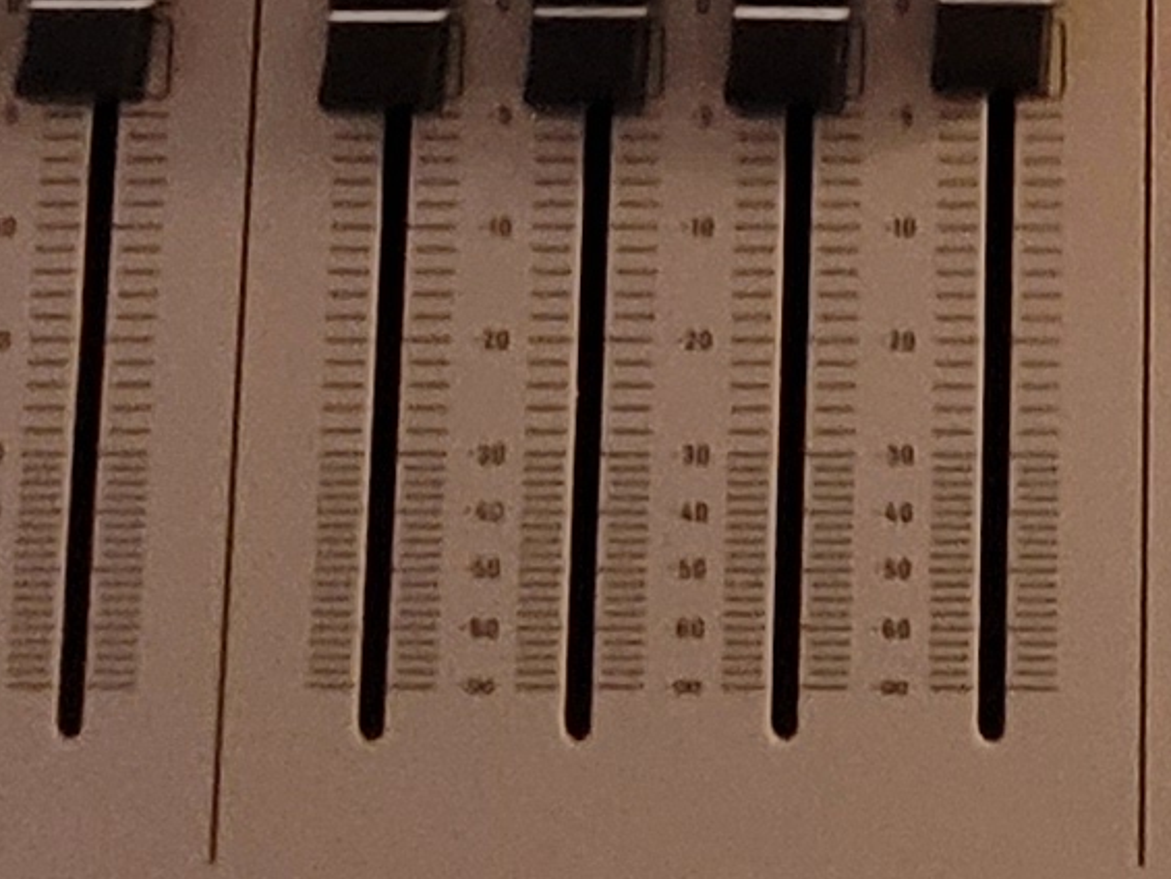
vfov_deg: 13.7
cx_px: 1445
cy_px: -883
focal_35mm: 92
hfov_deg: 19.9
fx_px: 3113
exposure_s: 1/33
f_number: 2.2
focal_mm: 1.74
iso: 400
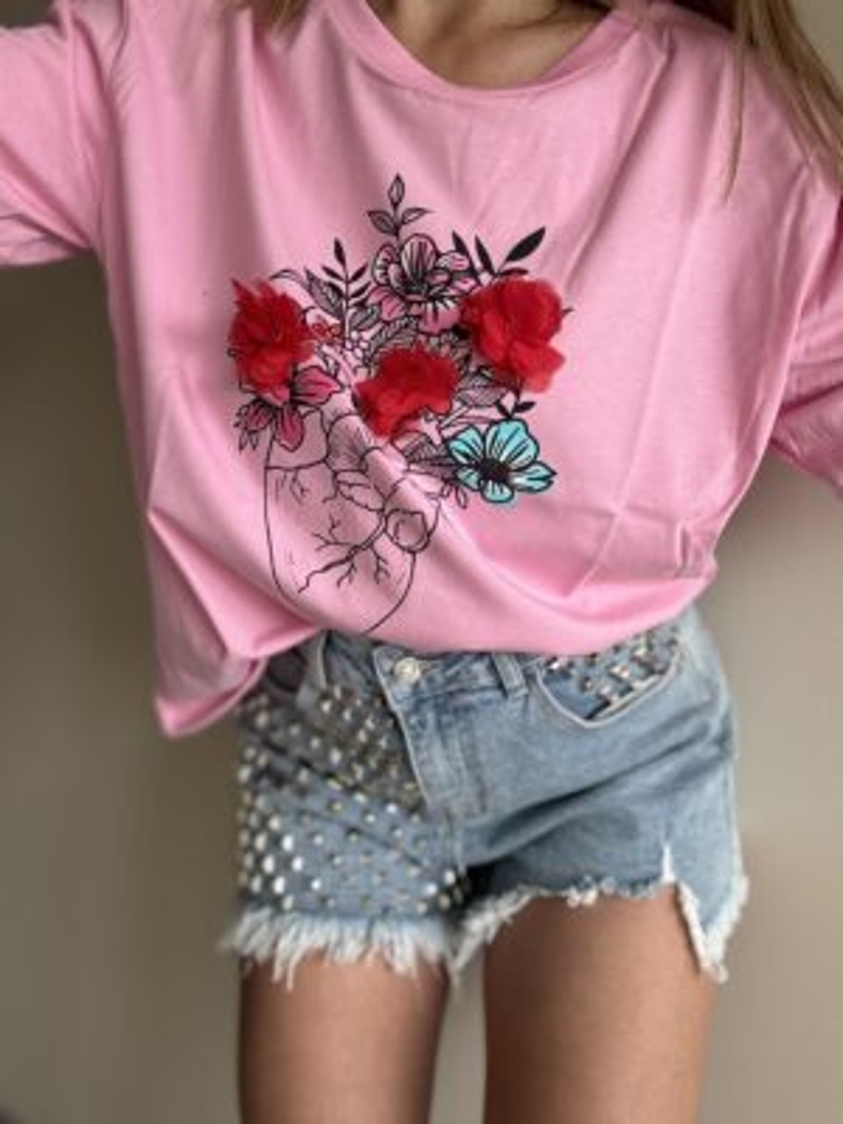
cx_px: 422
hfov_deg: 46.8
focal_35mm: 30
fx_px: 974
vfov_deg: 60.0
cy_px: 562
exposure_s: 1/112
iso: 80
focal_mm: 2.69
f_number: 1.9
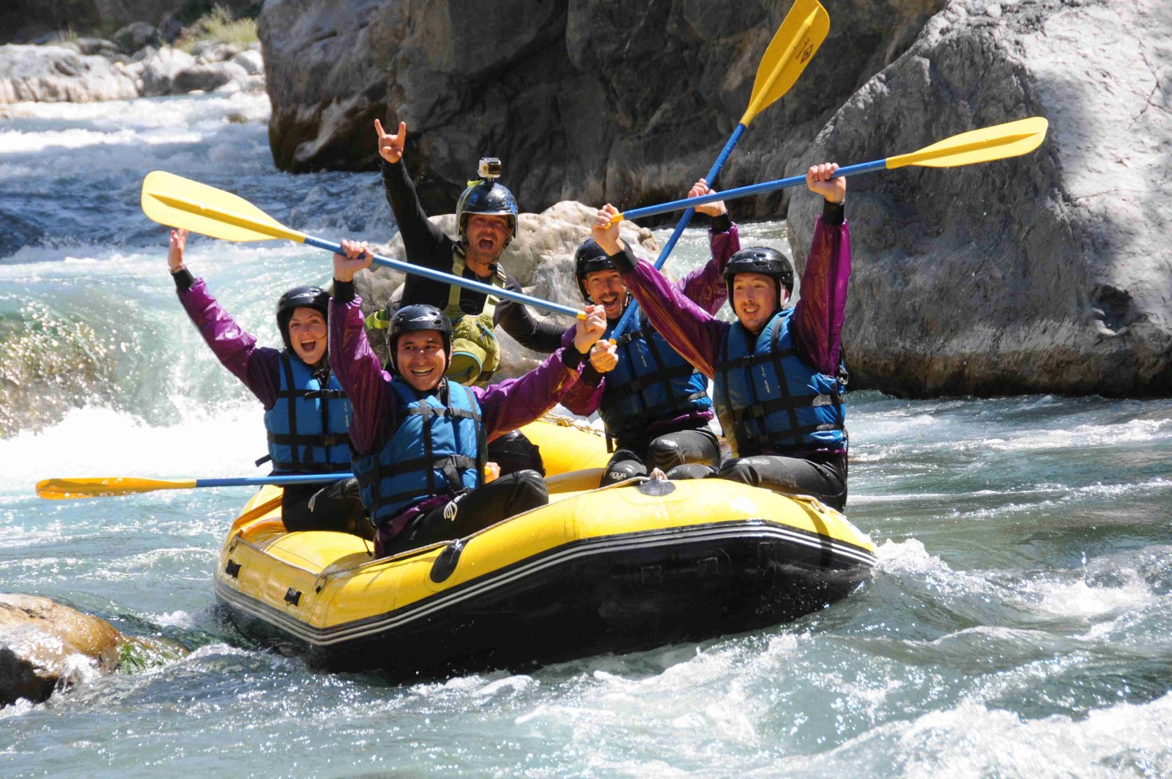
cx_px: 586
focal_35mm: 168
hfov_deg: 12.2
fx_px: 5463
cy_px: 390
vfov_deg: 8.2
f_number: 8
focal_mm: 112
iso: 400
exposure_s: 1/500
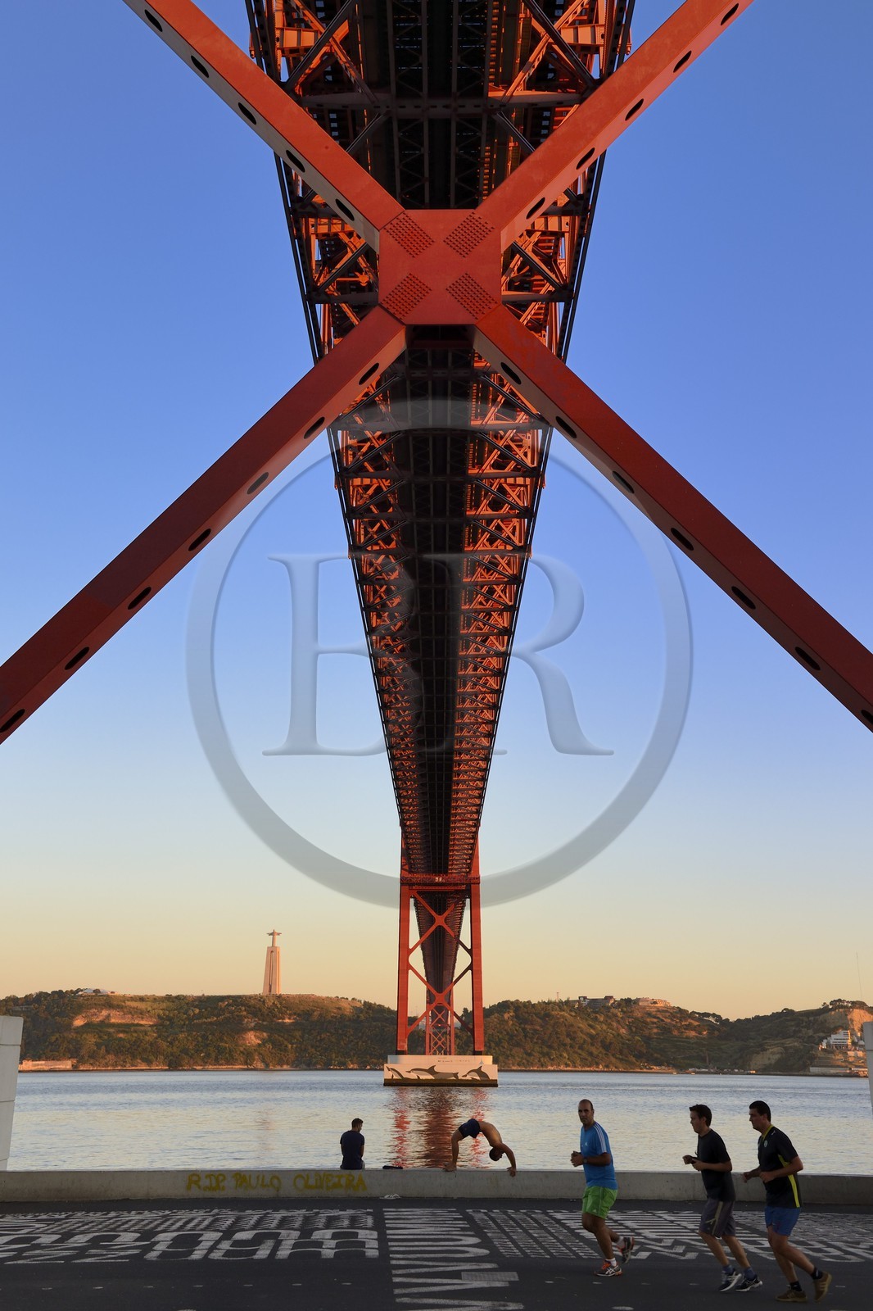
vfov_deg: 55.8
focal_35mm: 34
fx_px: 1237
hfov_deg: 38.9
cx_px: 436
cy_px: 656
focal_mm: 34
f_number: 6.3
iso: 400
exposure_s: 1/250
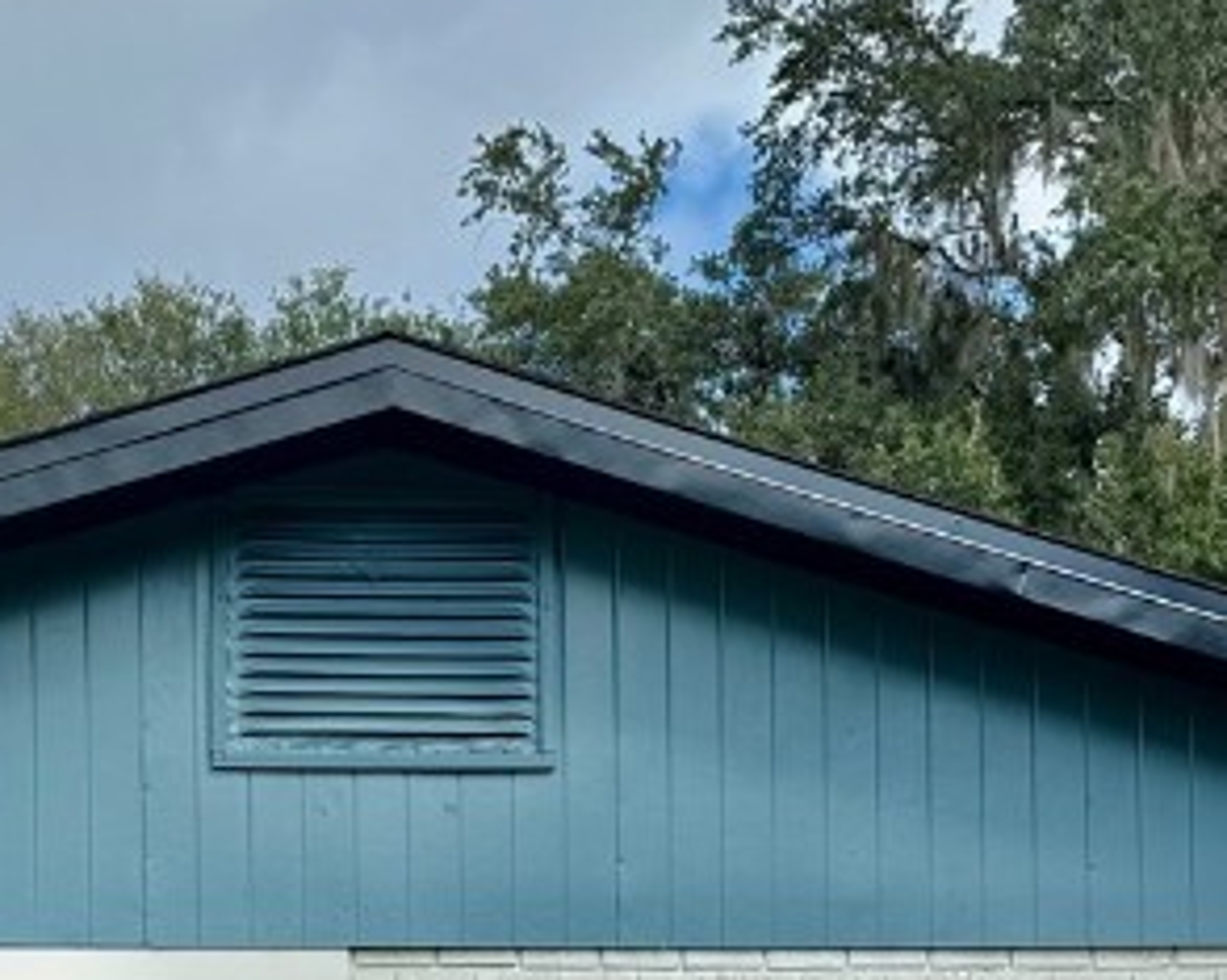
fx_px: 2976
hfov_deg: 23.2
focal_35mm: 82
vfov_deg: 17.3
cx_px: 369
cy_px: 1353
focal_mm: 6.76
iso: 80
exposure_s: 1/2525
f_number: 1.78
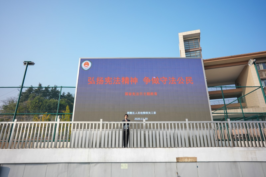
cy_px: 88
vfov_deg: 53.2
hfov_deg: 73.7
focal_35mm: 24
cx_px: 133
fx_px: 177
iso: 640
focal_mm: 24
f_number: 5.6
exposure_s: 1/1250
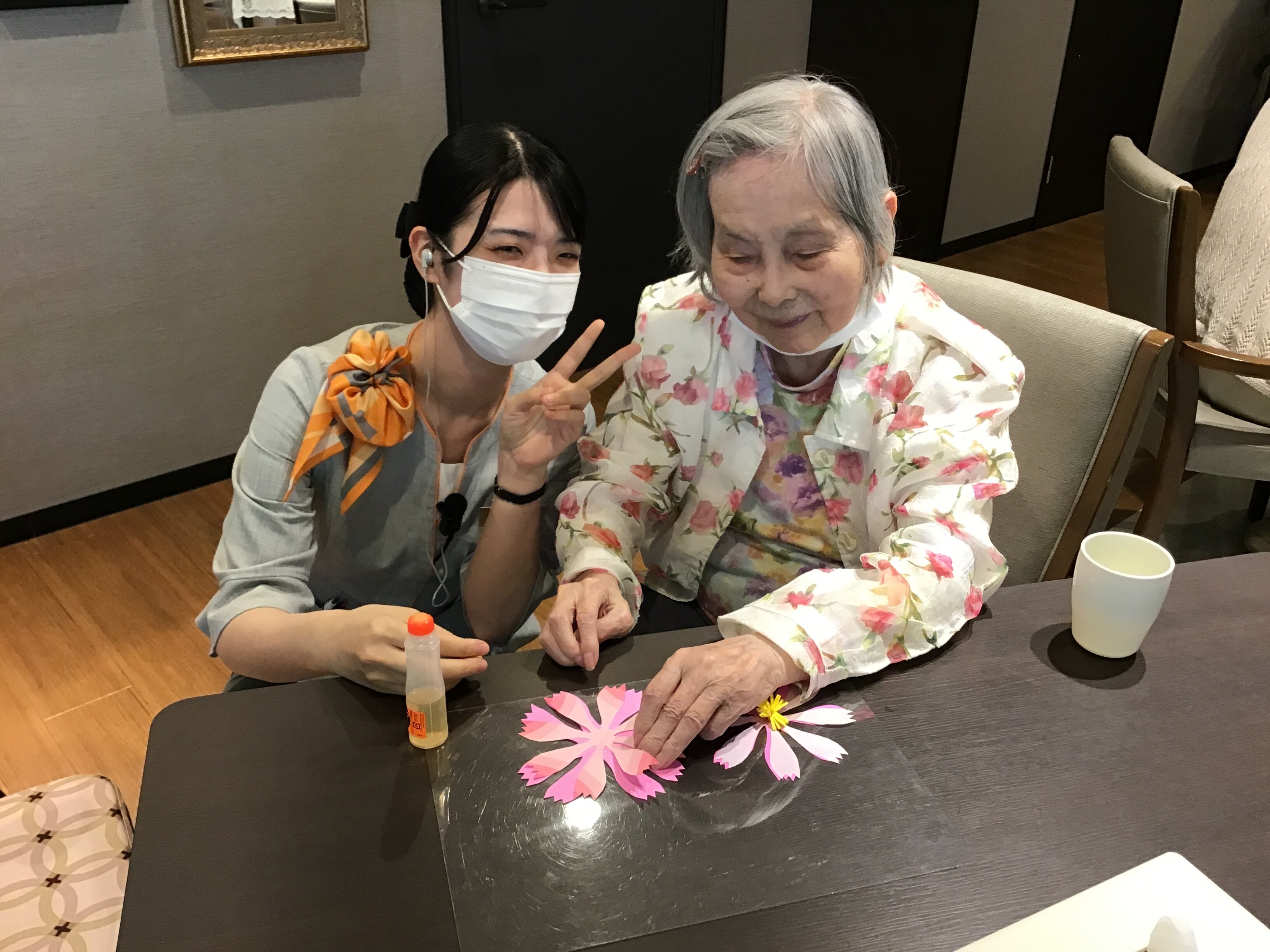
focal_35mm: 31
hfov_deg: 58.4
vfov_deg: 45.4
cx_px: 635
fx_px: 1137
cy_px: 476
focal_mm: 3.3
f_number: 2.4
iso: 100
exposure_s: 1/30
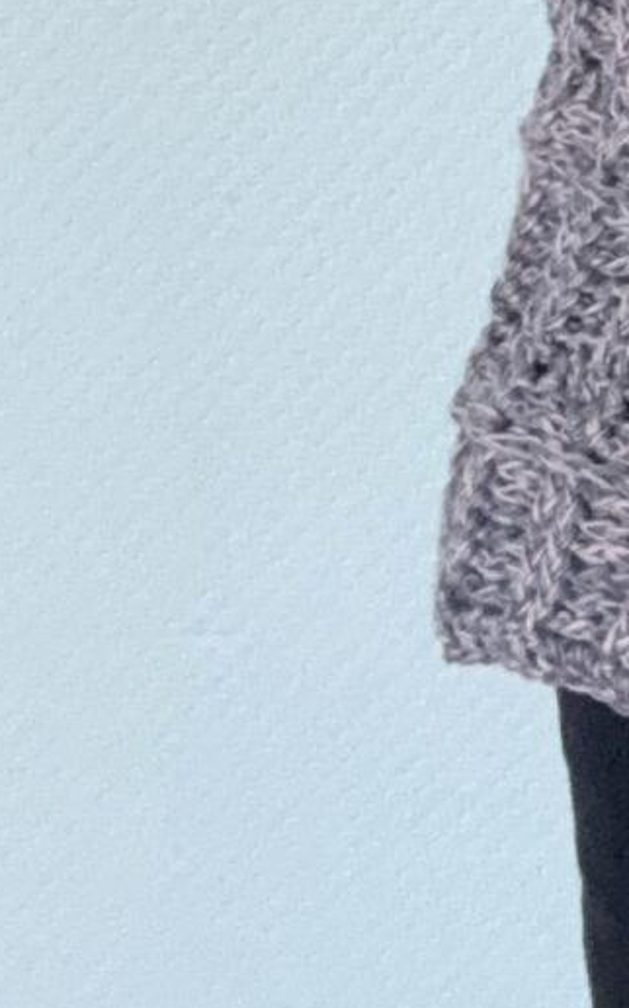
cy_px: -434
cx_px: 1785
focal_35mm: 121
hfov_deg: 9.1
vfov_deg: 16.0
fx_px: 3322
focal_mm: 2.69
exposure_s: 1/60
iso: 200
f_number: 1.9
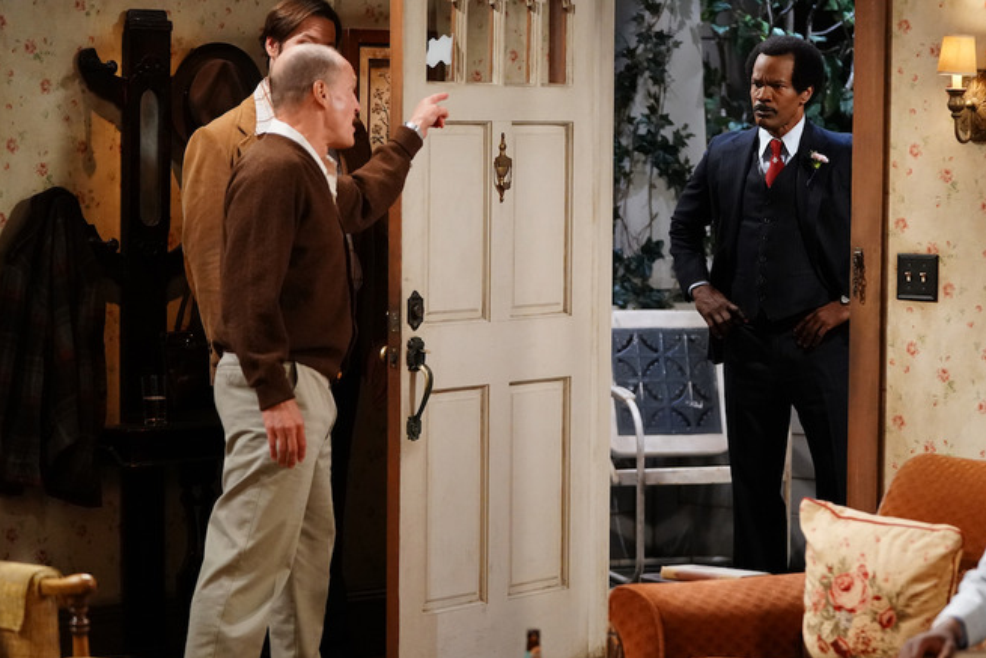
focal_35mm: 125
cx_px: 572
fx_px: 3424
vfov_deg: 11.0
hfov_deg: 16.4
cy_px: 355
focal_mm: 105
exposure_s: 1/200
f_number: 2.8
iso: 8000
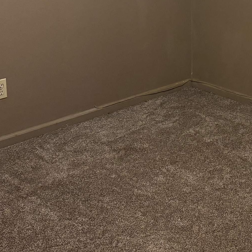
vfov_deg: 23.9
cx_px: 257
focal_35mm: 70
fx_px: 577
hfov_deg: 23.5
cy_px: 18
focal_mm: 5.96
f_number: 1.6
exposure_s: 1/40
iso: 640
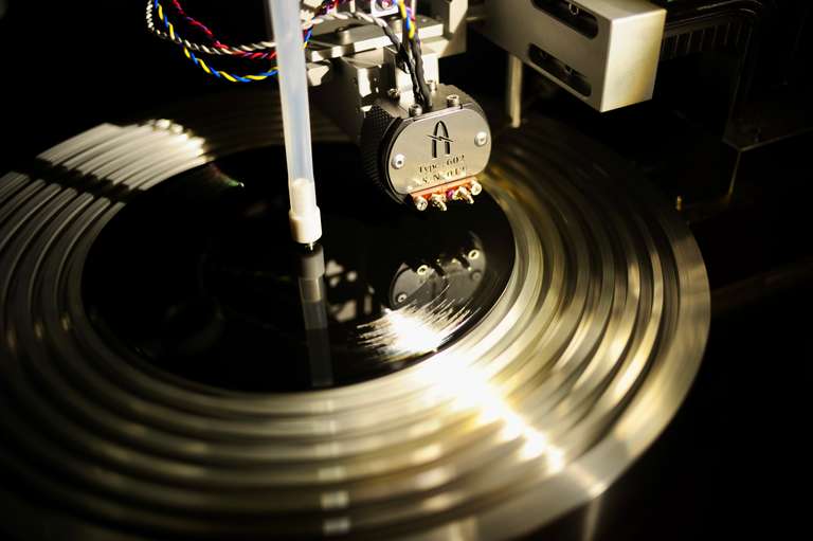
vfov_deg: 37.8
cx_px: 406
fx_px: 790
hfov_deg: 54.5
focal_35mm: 35
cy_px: 270
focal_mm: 35
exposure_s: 1/60
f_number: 2.8
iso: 400
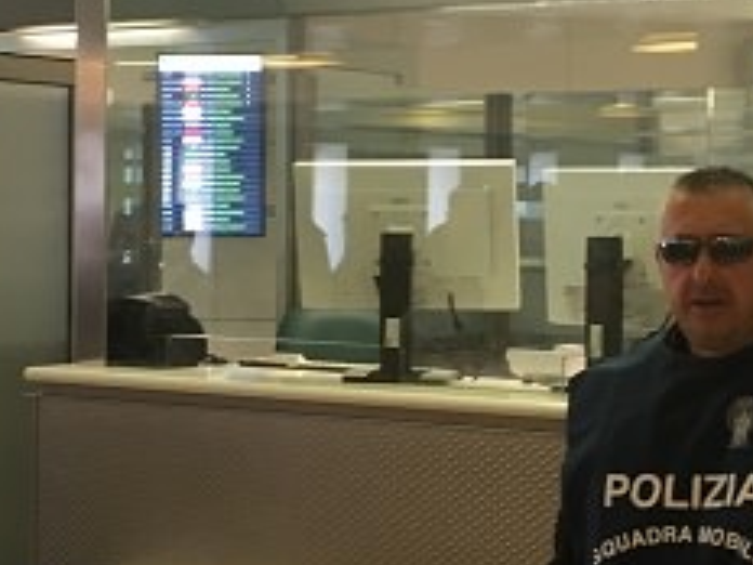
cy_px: 224
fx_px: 2175
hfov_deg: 19.6
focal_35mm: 100
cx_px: 276
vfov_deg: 14.8
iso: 80
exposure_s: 1/33
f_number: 2.2
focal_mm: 4.15
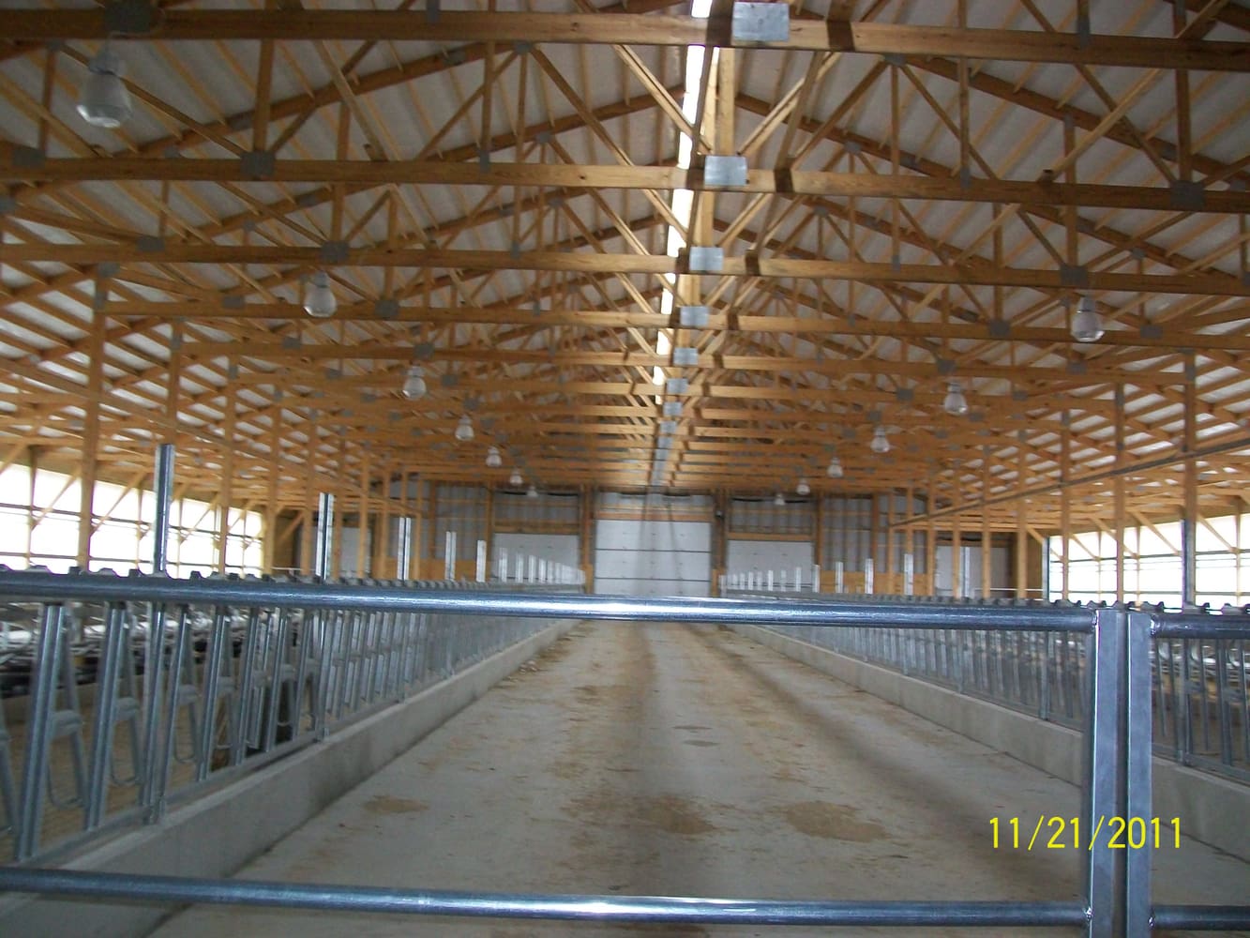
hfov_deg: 51.4
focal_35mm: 36
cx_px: 625
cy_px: 469
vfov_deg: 39.7
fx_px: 1300
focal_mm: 6
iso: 160
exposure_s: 1/60
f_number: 2.7
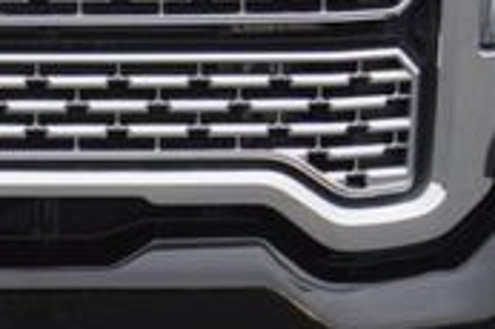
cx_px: -260
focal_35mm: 240
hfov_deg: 8.4
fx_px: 3296
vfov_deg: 5.7
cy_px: 11
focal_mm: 27
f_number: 4.5
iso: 400
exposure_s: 1/60
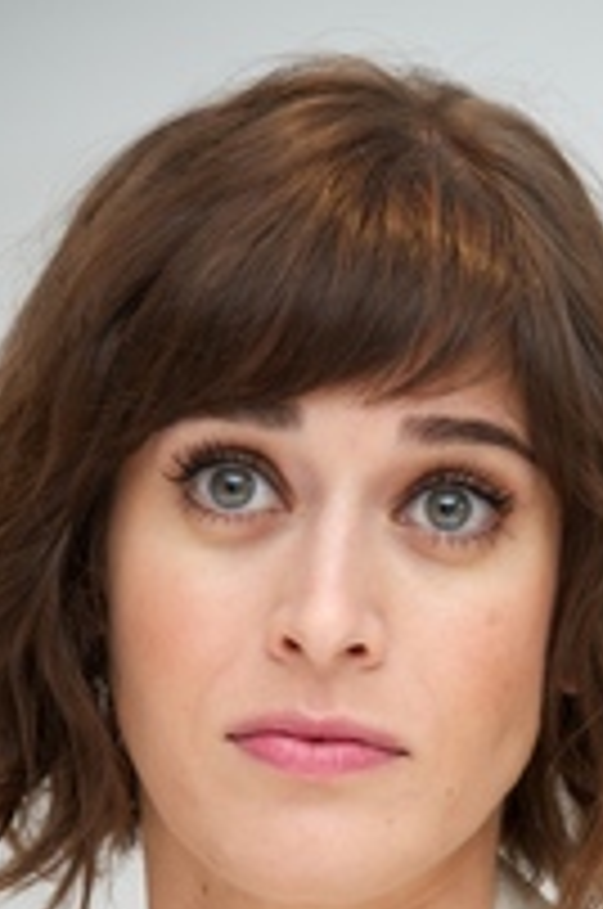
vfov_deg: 5.0
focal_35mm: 416
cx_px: 486
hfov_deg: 3.3
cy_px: 783
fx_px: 10487
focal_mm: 210
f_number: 5.6
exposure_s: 1/80
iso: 500
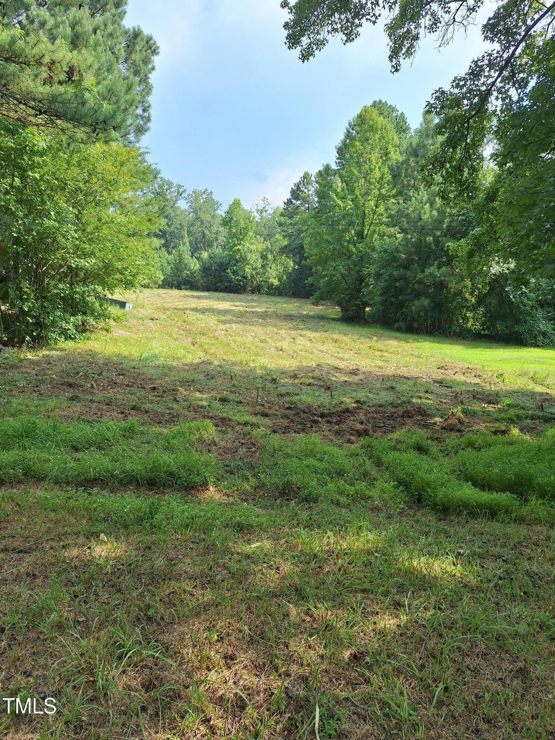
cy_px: 370
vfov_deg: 73.9
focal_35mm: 23
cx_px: 278
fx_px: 492
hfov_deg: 58.9
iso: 40
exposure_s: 1/1178
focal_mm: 5.54
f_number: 1.8
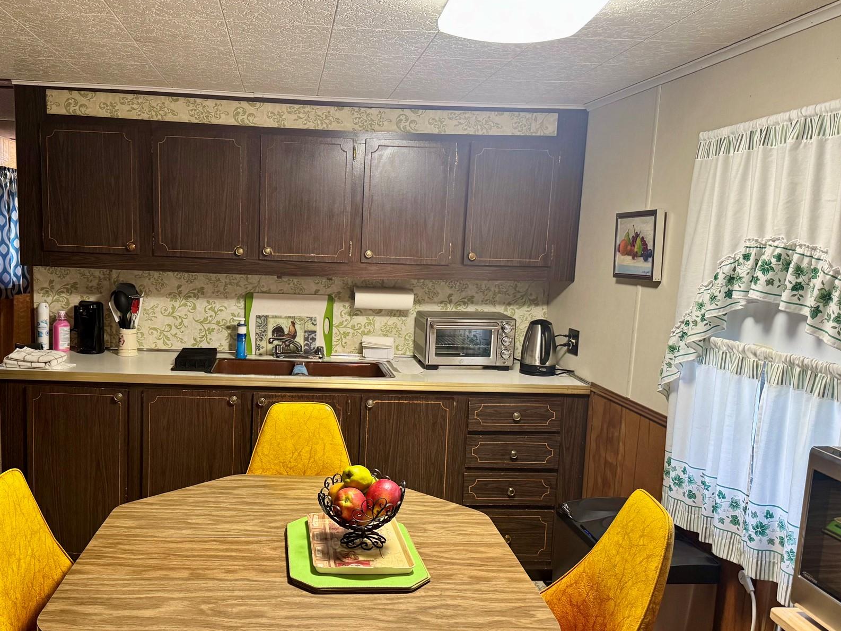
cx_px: 331
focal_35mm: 31
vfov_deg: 45.4
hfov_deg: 57.8
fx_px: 753
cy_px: 351
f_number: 1.78
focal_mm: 6.76
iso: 320
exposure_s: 1/60
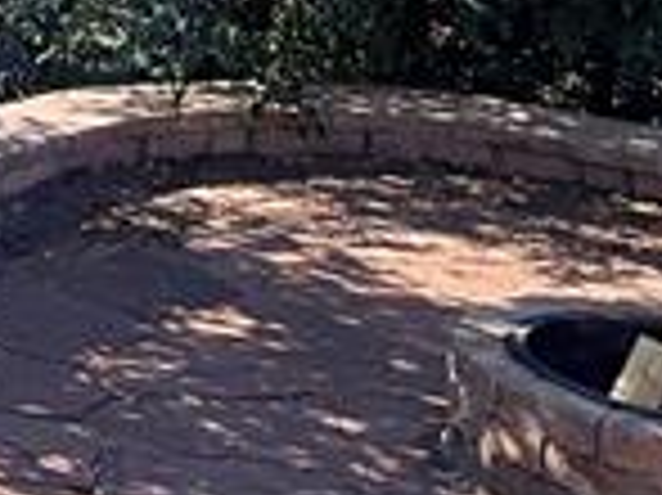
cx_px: -748
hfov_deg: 13.1
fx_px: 2408
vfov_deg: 10.8
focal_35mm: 126
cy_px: -470
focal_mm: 3
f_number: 1.8
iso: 25
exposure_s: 1/650
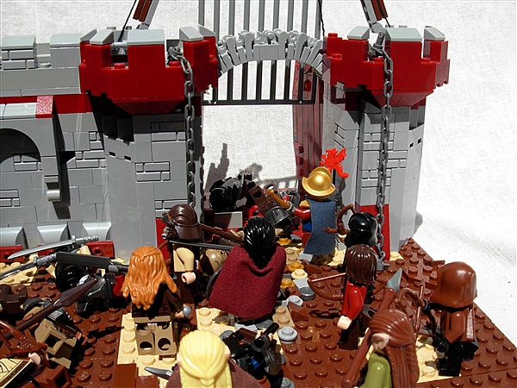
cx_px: 258
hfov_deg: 49.0
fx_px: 568
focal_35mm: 38
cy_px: 194
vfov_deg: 37.7
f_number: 4.9
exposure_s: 1/790
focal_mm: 6.3
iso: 79
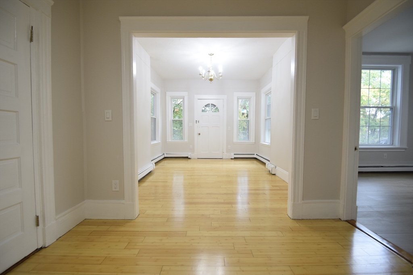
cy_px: 138
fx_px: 172
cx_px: 206
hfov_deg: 100.4
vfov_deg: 77.3
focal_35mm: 15
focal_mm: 10
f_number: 4
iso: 560
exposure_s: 1/60
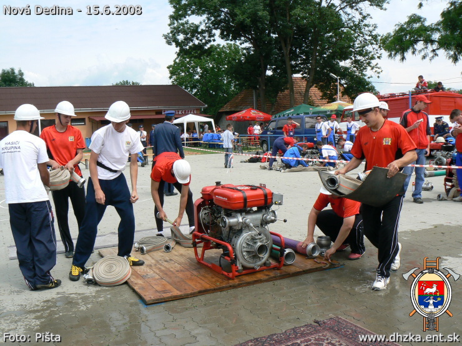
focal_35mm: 36
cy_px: 173
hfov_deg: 51.4
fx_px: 480
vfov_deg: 39.7
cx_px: 231
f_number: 6.3
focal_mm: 6
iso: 80
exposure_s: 1/400
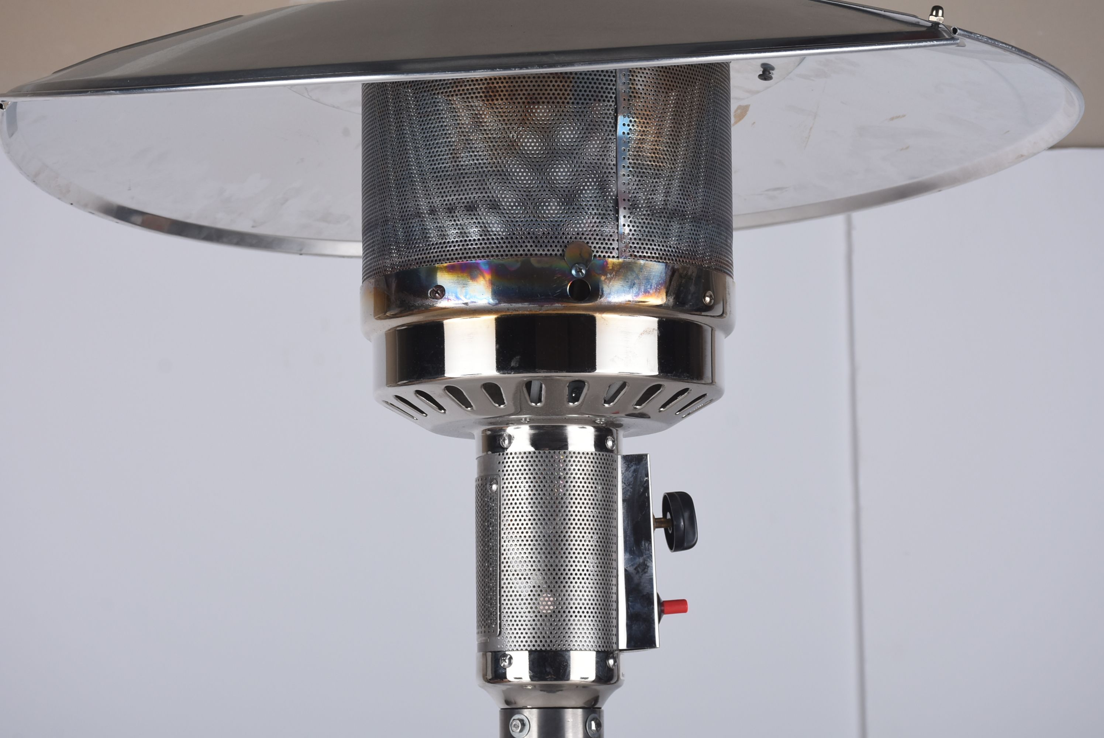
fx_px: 2854
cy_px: 369
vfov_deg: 14.7
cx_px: 552
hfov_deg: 21.9
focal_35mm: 93
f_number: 10
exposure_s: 1/200
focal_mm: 62
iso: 320
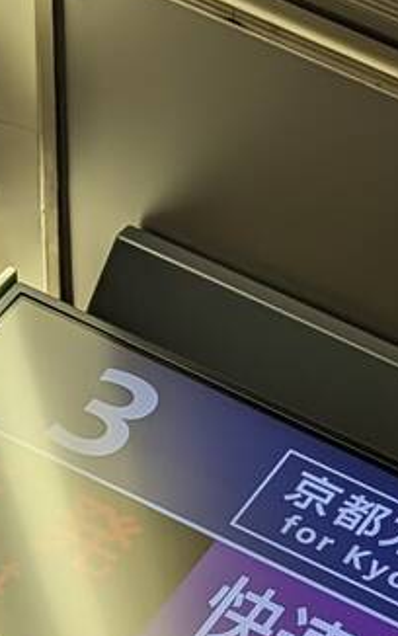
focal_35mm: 125
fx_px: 2167
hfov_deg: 10.3
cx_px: 493
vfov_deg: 15.9
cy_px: 821
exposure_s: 1/120
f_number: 1.68
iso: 18
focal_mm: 6.9
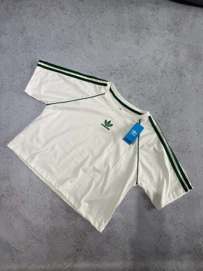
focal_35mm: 24
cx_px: 102
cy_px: 136
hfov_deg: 56.8
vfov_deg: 71.6
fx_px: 188
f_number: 1.78
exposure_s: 1/149
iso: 64
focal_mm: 6.76
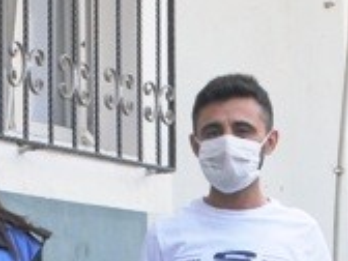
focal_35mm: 158
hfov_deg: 12.5
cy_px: 452
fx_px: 1588
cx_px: 205
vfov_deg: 9.0
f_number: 7.1
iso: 640
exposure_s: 1/200
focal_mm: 18
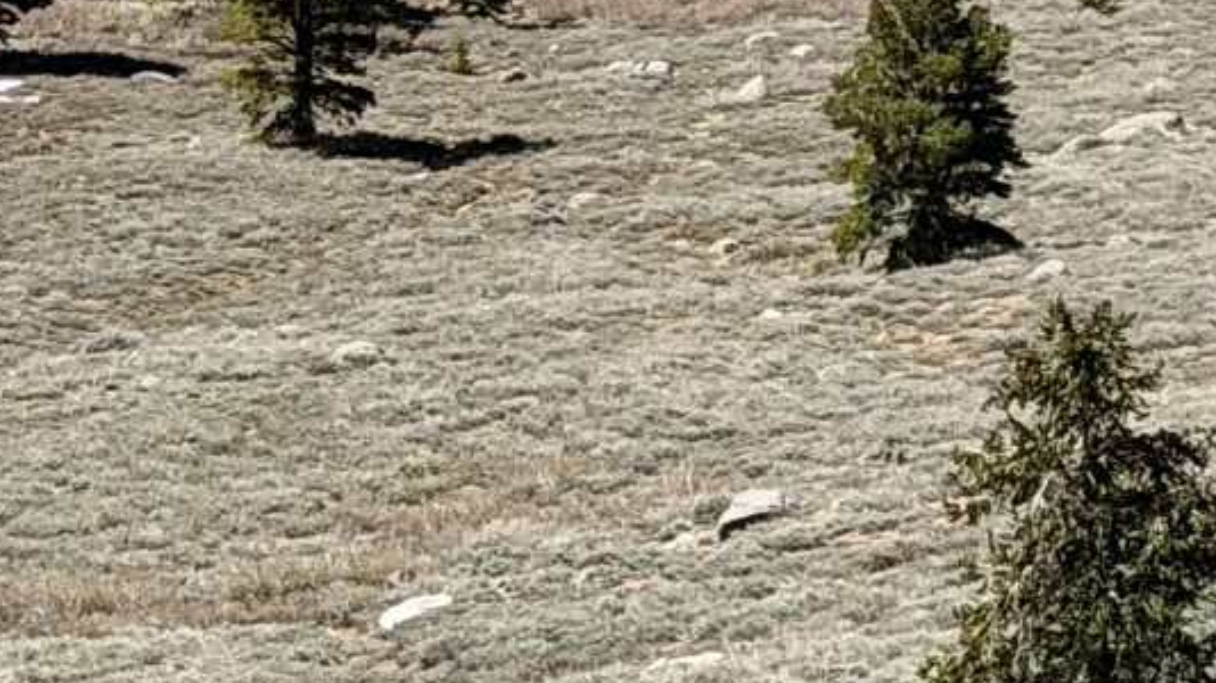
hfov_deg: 8.8
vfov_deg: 5.1
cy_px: -699
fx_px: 7575
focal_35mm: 235
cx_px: 2188
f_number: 1.78
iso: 64
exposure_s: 1/4329
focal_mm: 6.76
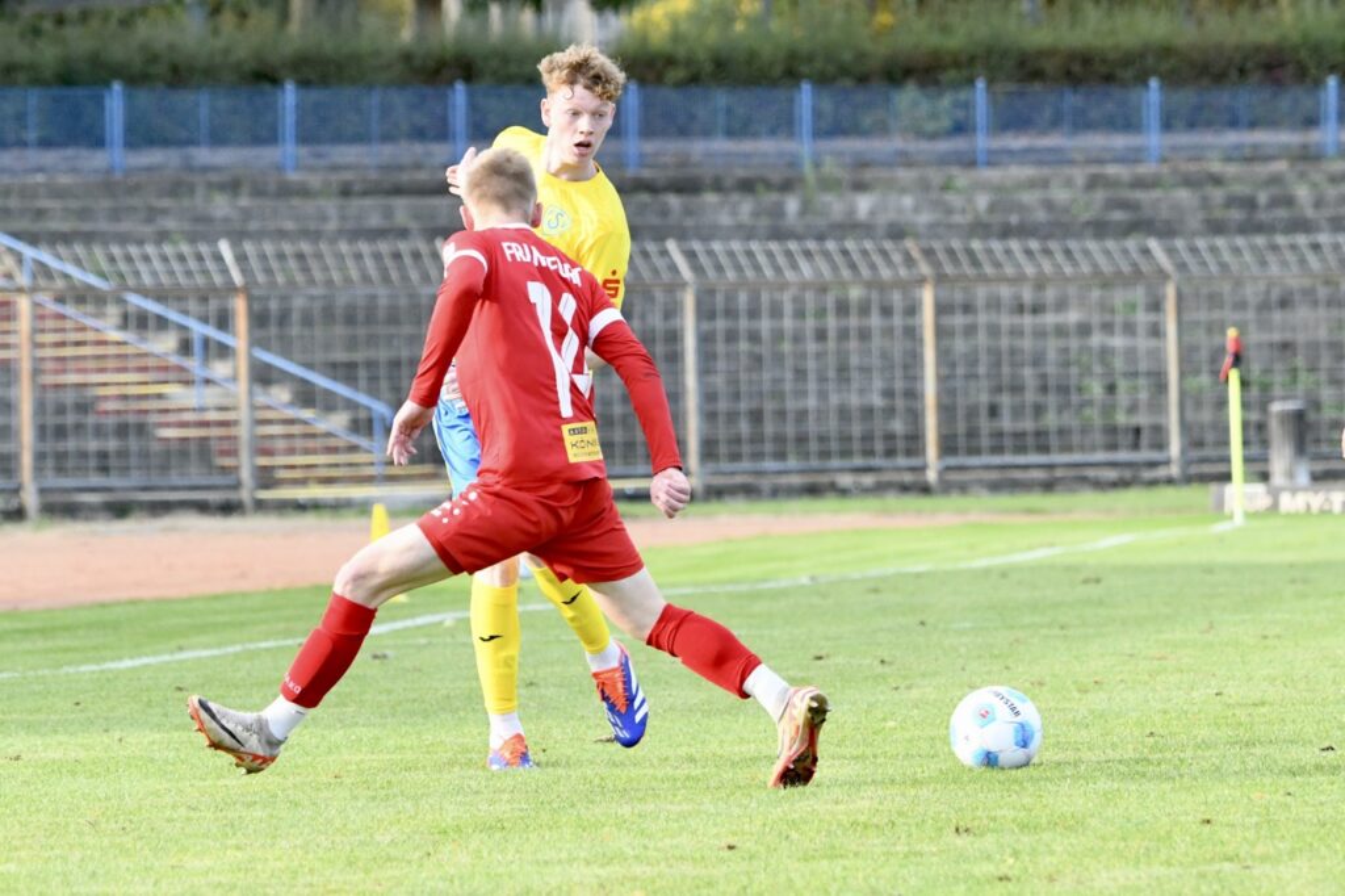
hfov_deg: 10.6
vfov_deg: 7.0
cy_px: 448
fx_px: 7283
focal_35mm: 195
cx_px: 672
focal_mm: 195
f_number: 5.3
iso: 4500
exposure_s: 1/1600
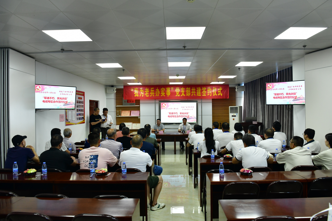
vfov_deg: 51.3
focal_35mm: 25
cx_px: 172
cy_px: 111
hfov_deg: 71.5
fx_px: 231
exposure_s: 1/80
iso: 1600
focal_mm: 24
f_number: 5
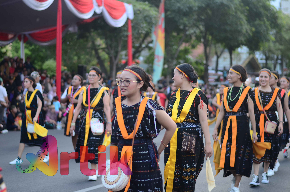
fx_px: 603
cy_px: 96
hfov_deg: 27.0
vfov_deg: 18.1
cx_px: 145
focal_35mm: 75
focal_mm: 50
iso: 160
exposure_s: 1/250
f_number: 1.8
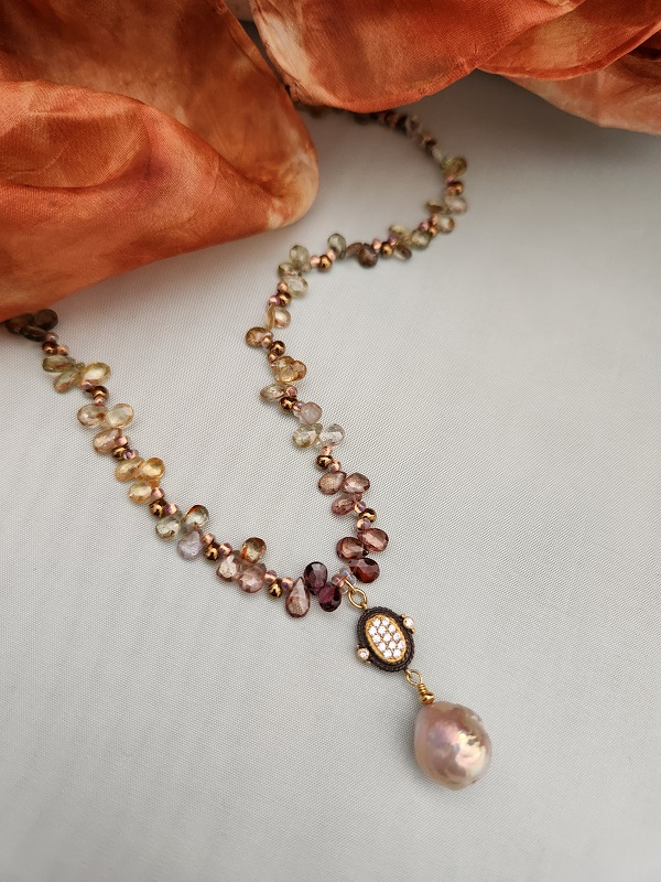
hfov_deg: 58.9
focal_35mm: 23
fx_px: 586
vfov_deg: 73.9
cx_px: 330
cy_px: 441
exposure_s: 1/100
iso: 160
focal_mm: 5.4
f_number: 1.8
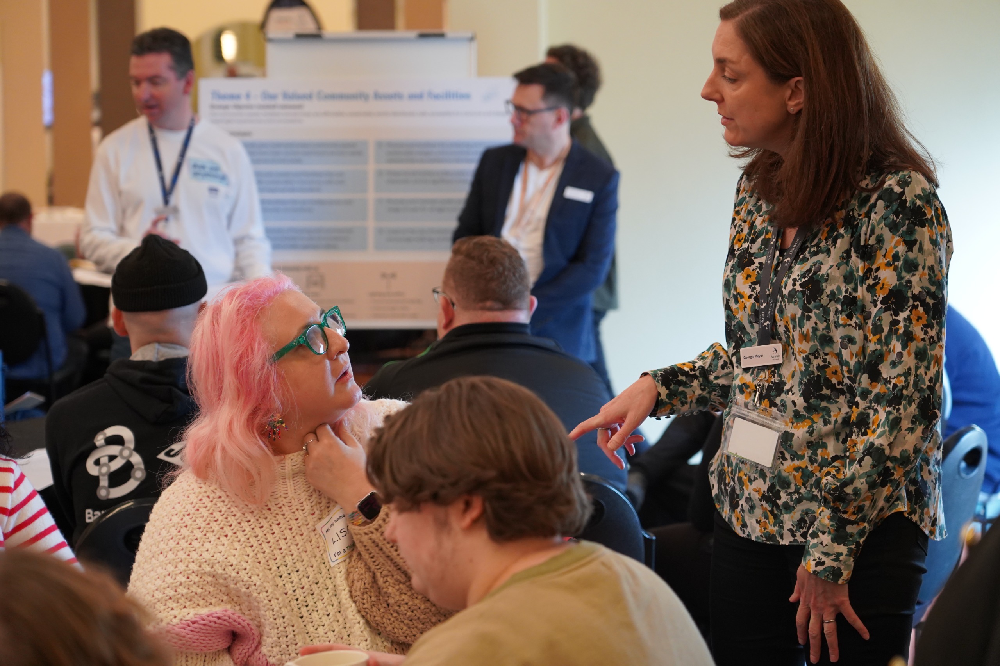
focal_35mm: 74
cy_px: 333
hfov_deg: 27.3
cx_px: 500
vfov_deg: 18.4
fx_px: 2055
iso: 2500
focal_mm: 74
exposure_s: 1/160
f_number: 4
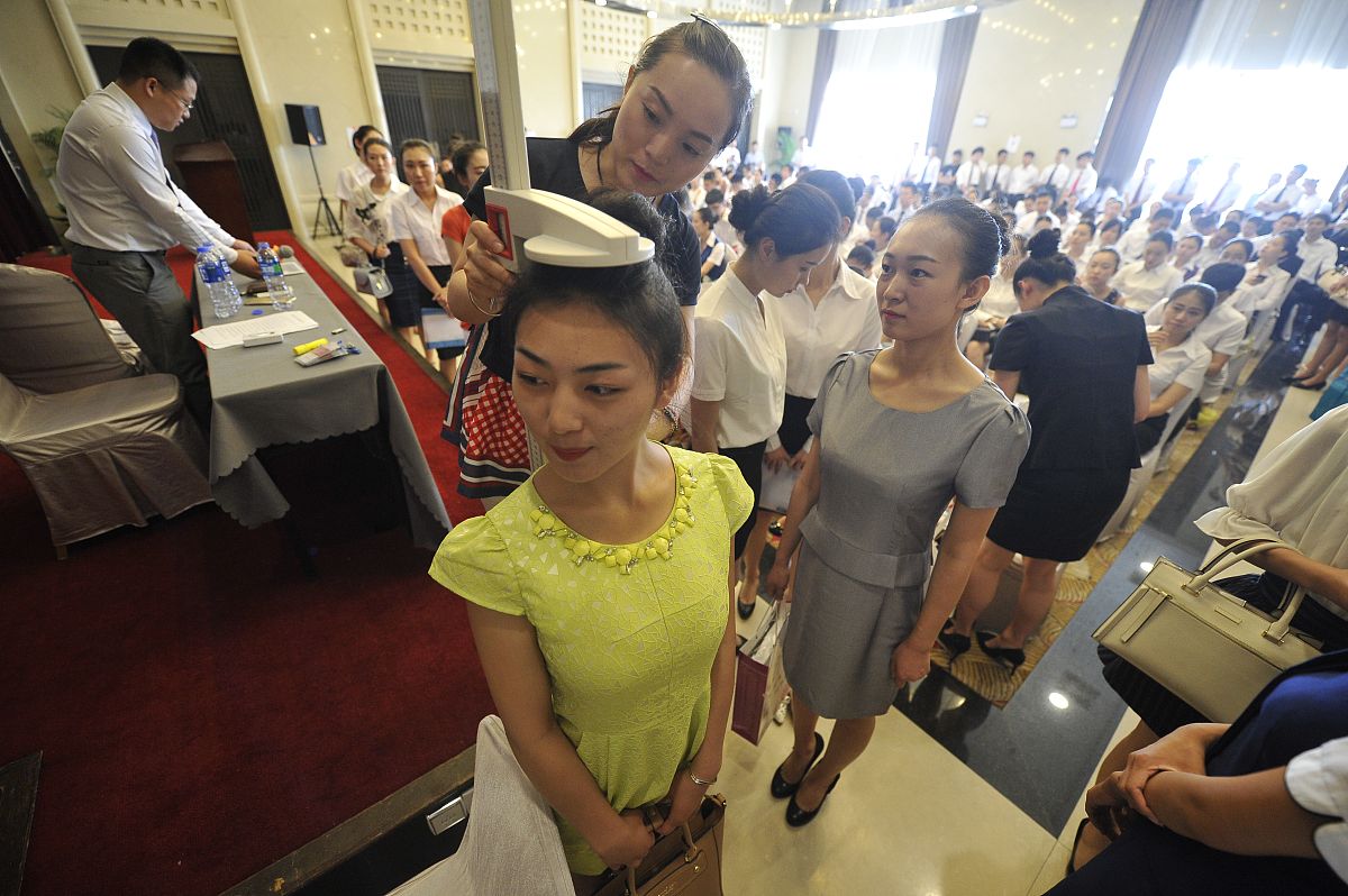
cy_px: 448
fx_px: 524
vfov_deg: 81.1
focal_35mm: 14
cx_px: 674
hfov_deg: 104.3
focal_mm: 14
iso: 3200
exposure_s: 1/200
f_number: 2.8
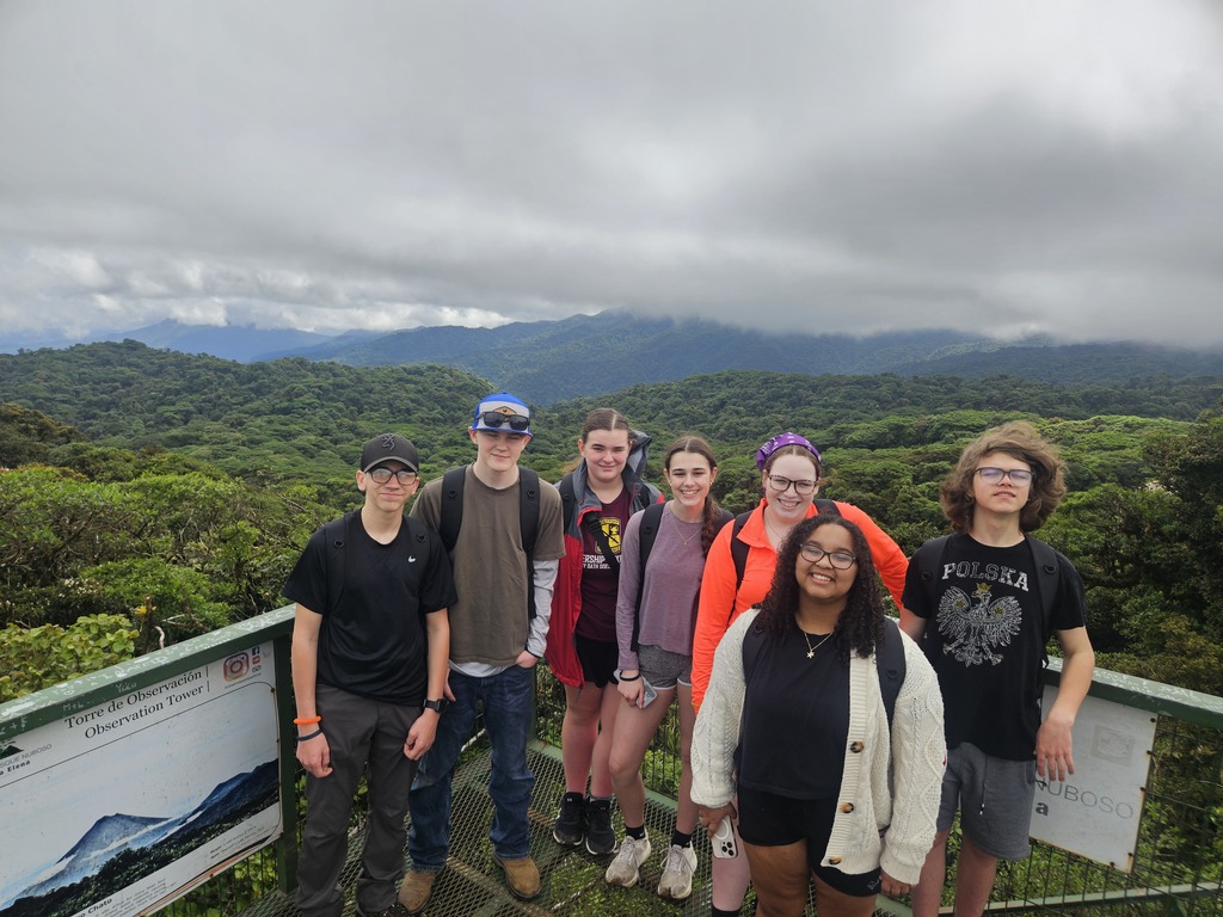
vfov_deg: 58.9
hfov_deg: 73.9
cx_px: 612
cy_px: 458
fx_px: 813
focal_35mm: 23
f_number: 1.8
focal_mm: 5.4
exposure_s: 1/1272
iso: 25
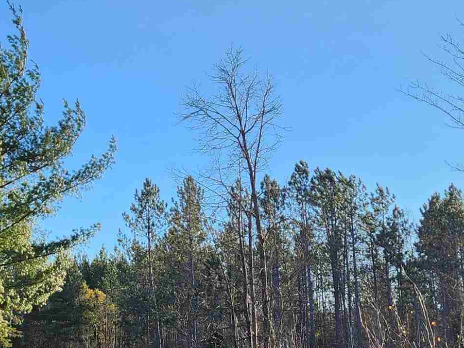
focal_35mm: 74
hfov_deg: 26.3
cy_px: 343
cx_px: 223
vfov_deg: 19.4
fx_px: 992
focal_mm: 5.4
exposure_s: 1/1036
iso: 20
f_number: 1.8
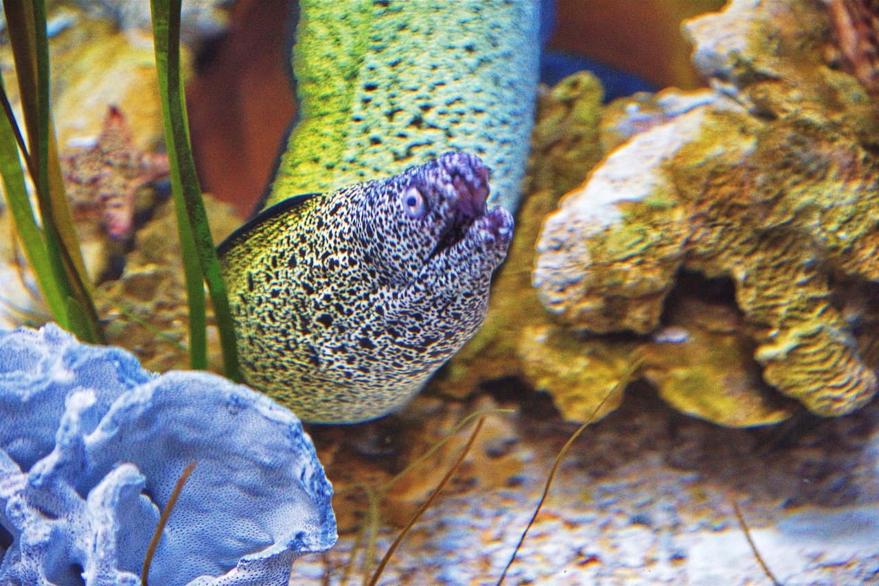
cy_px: 293
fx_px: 1905
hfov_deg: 26.0
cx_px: 440
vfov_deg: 17.5
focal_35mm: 78
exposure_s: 1/160
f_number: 4
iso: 8000
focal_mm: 78
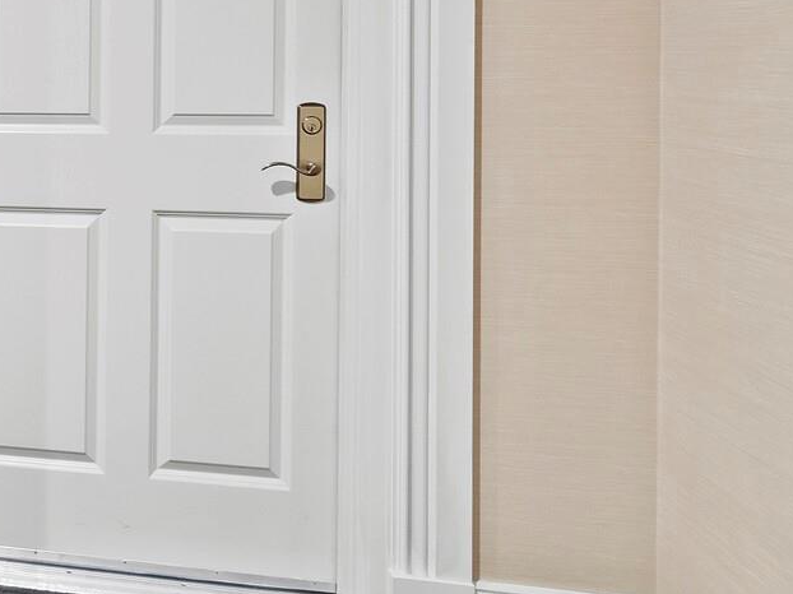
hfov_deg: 41.2
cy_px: 55
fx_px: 824
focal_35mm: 36
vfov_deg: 37.0
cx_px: -78
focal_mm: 7
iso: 400
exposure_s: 6
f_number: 11
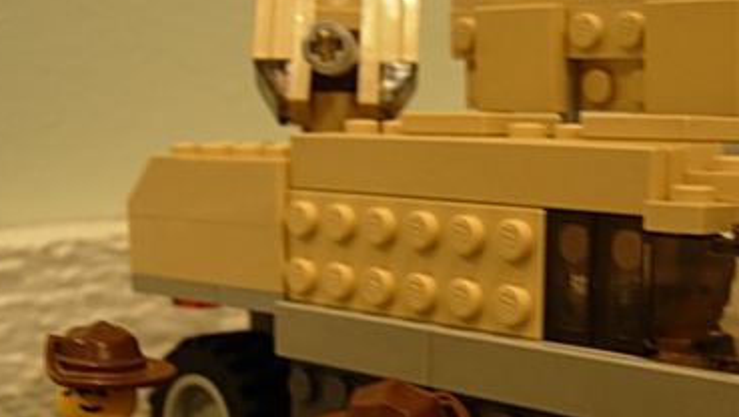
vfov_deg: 17.5
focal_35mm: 68
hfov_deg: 30.5
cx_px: 547
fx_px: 1333
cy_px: 385
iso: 91
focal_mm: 7.5
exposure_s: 1/4
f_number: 2.7
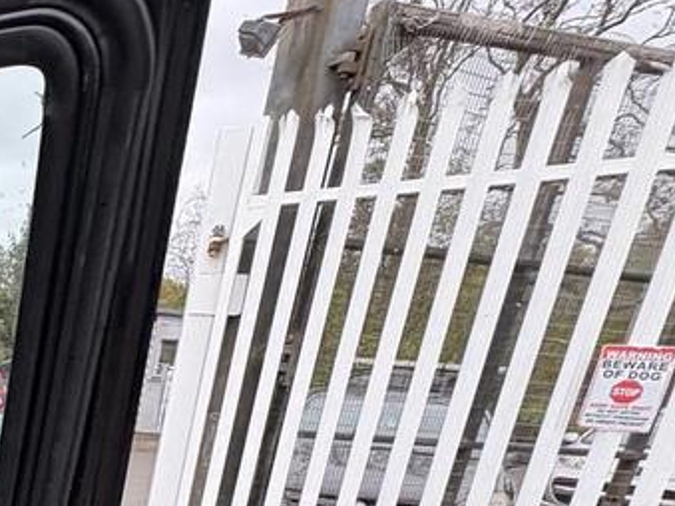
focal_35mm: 37
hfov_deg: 37.0
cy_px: 554
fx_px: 721
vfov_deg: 33.7
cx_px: -153
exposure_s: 1/99
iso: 200
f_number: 2.2
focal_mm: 2.22
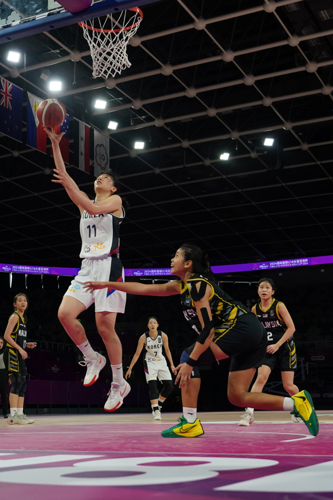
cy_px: 250
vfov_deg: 55.8
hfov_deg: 38.9
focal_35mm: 34
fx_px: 472
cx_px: 166
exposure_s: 1/1250
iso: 1600
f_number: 4
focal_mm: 34
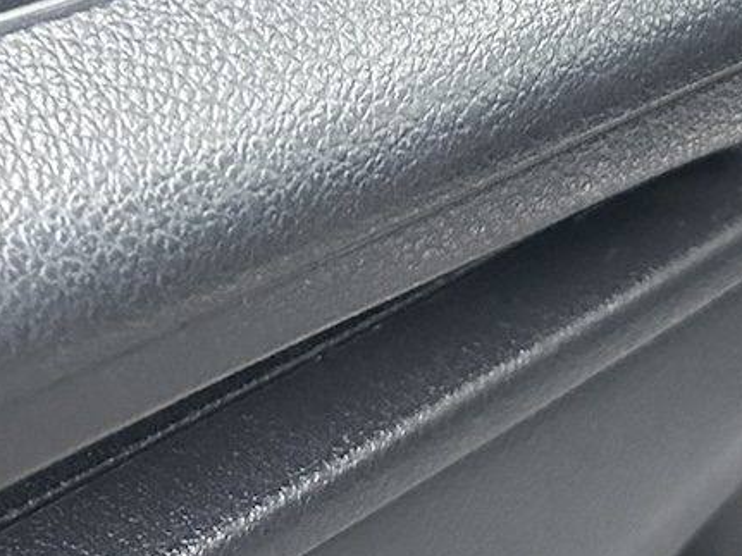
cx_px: 819
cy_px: -663
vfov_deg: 11.9
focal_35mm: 107
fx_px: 2293
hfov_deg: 17.7
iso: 640
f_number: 1.78
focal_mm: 6.86
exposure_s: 1/60
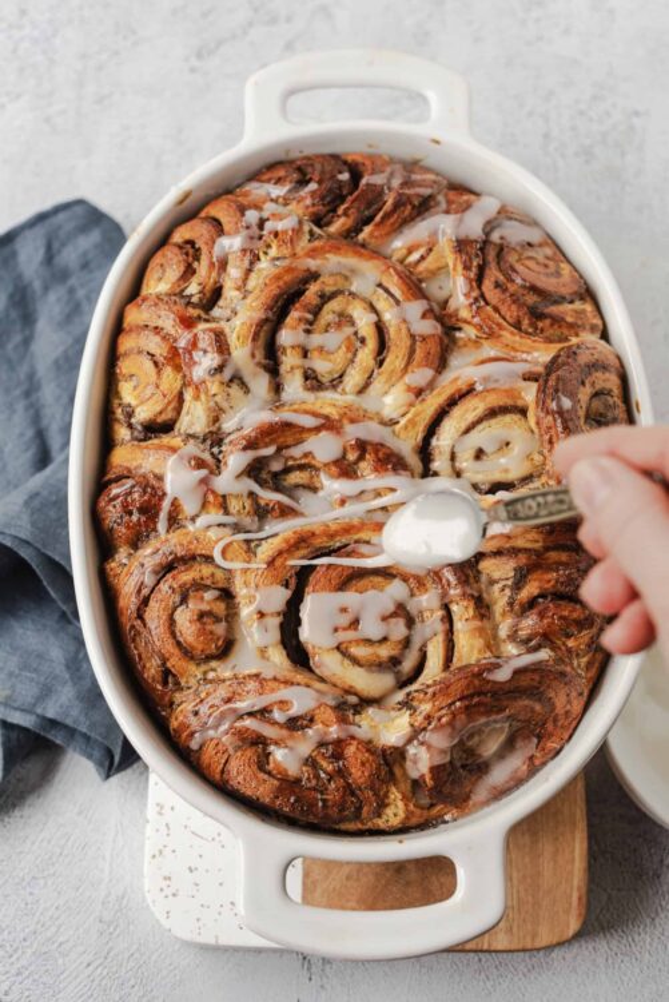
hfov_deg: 27.0
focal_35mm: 50
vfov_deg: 39.6
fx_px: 1392
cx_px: 334
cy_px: 501
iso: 400
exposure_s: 1/50
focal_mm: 50
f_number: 4.5
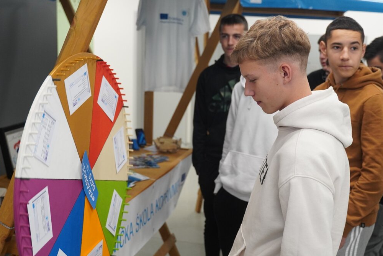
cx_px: 194
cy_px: 131
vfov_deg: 31.2
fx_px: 458
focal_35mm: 43
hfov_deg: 45.4
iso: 1250
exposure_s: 1/125
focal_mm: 28
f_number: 2.8
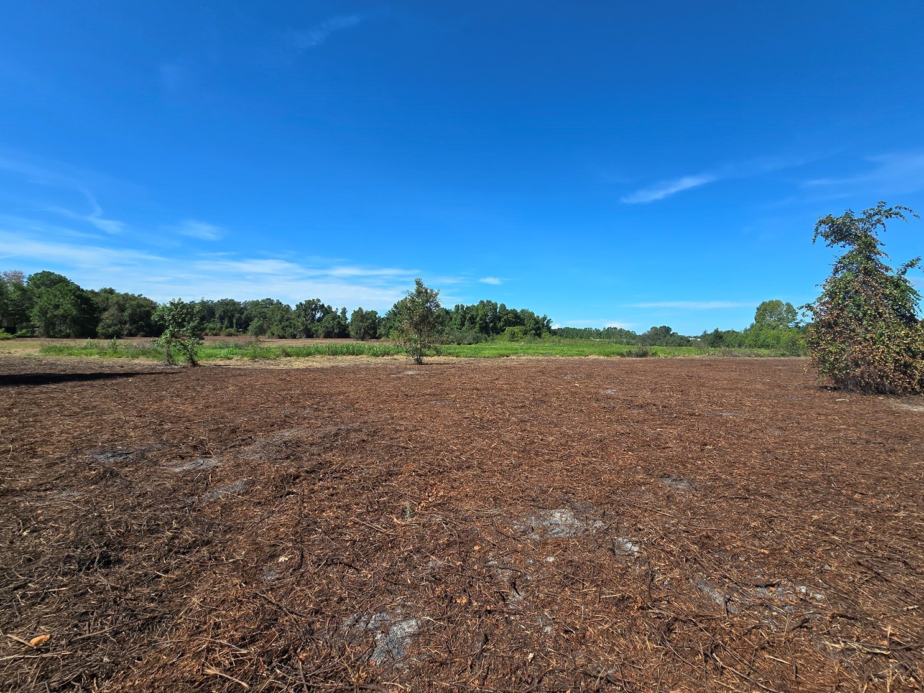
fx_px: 374
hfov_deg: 102.0
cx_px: 483
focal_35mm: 14
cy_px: 333
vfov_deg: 85.6
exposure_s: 1/2038
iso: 50
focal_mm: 2.2
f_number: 2.2
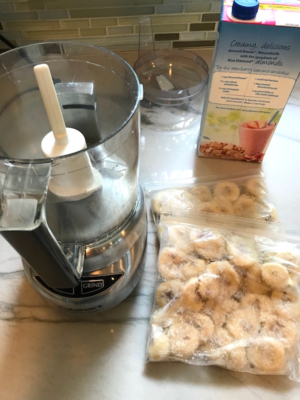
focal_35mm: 28
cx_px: 150
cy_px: 200
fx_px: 324
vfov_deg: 63.4
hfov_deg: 49.7
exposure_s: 1/30
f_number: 1.8
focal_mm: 3.99
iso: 32
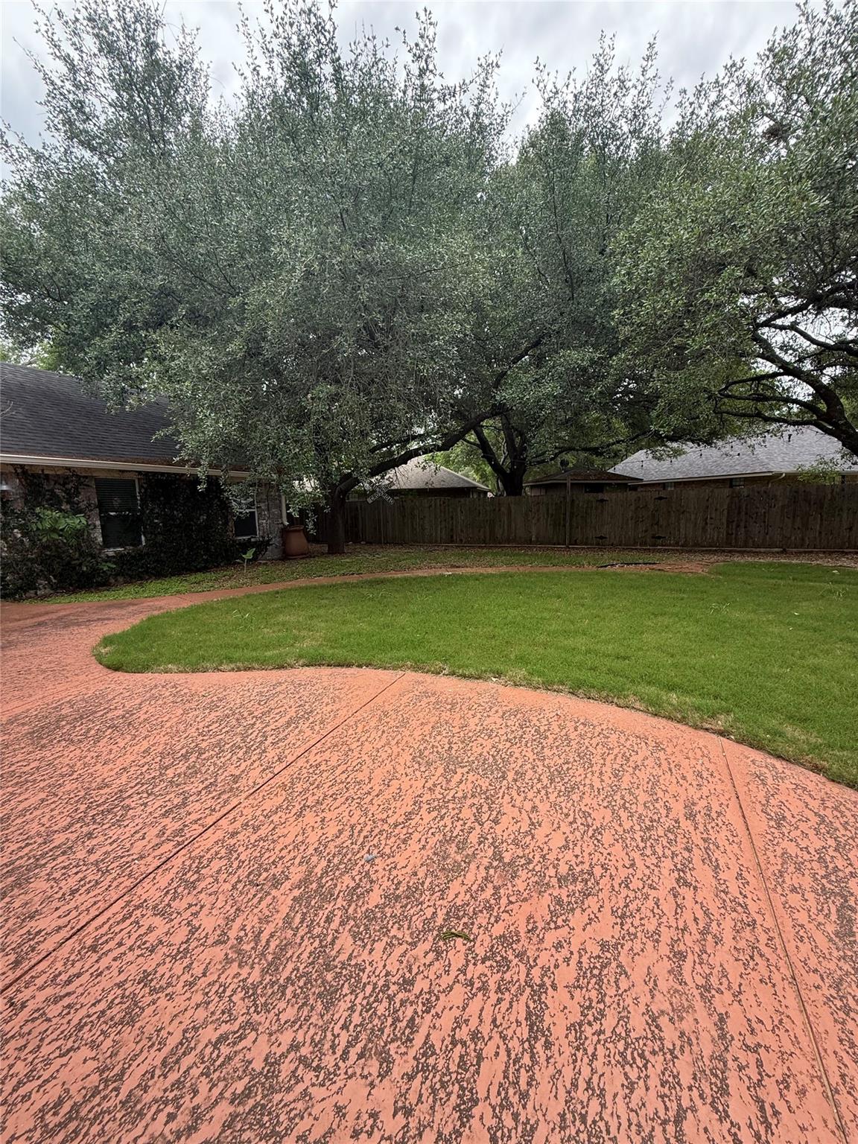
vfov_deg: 102.1
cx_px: 429
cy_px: 572
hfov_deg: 85.7
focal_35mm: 14
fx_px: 463
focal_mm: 2.22
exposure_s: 1/408
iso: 50
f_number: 2.2
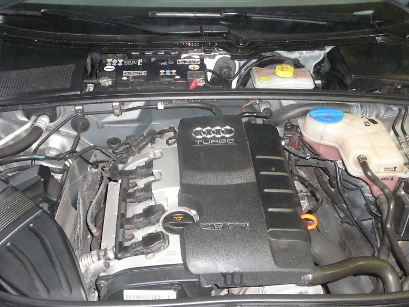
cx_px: 200
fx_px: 543
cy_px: 177
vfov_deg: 31.5
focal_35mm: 46
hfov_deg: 41.2
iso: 400
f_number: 2.8
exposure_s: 1/30
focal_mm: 5.2
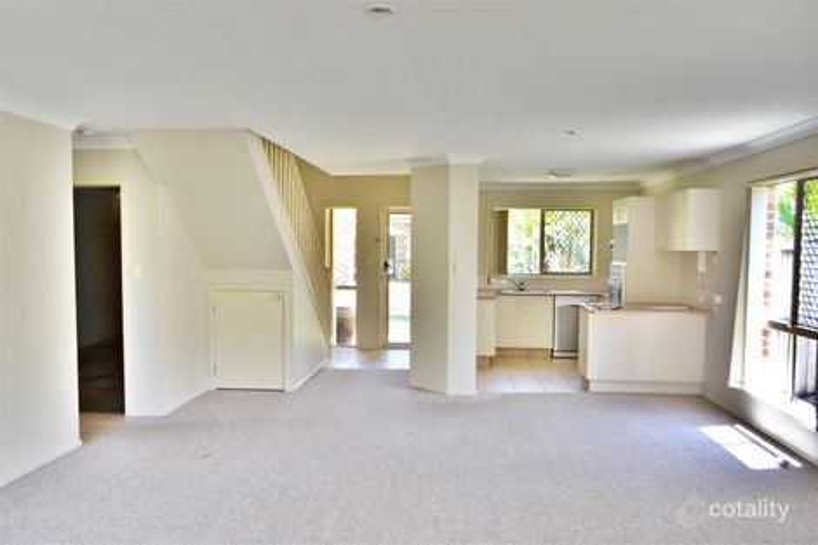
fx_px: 613
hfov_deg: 67.4
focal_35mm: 27
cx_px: 409
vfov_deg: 47.9
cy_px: 272
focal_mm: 18
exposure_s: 1/100
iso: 400
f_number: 5
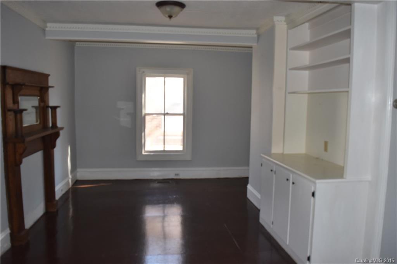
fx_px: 298
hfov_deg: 67.4
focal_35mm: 27
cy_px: 132
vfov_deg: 47.9
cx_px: 198
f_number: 5
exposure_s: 1/100
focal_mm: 18
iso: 800
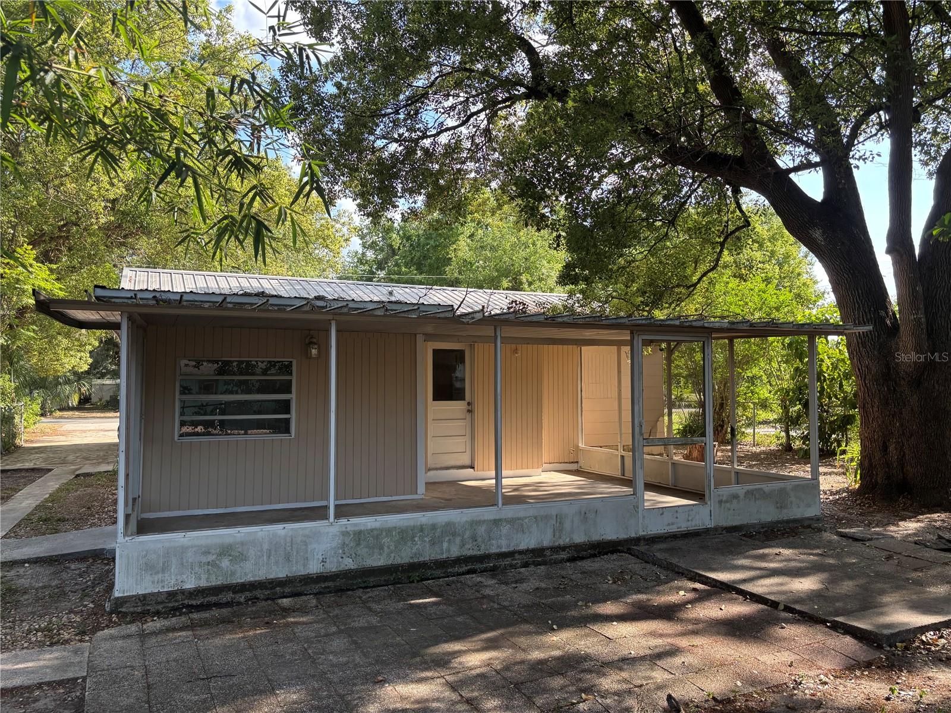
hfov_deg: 67.3
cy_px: 356
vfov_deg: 53.1
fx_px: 714
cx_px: 476
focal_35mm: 26
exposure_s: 1/400
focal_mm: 5.96
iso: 50
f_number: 1.6
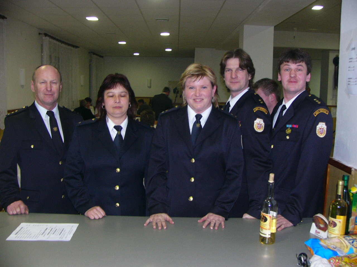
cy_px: 134
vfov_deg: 40.7
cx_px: 178
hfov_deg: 52.6
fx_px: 361
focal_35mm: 35
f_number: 2.8
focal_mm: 4.6
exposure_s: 1/30
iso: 100
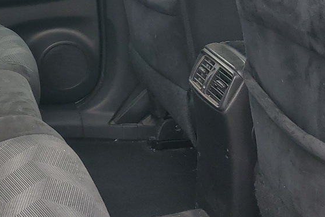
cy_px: 60
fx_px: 695
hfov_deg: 24.9
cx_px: -8
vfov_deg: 17.6
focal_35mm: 77
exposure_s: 1/400
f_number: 1.5
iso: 50
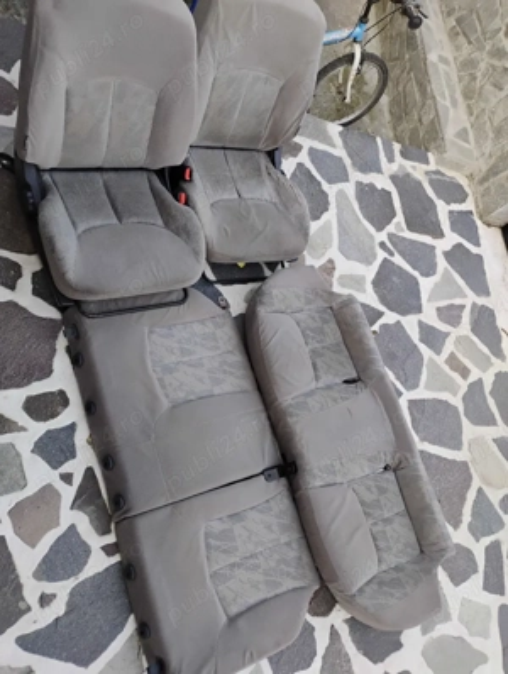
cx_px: 254
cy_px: 337
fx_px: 546
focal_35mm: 28
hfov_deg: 49.9
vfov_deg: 63.4
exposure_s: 1/50
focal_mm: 4.26
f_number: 1.8
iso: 233
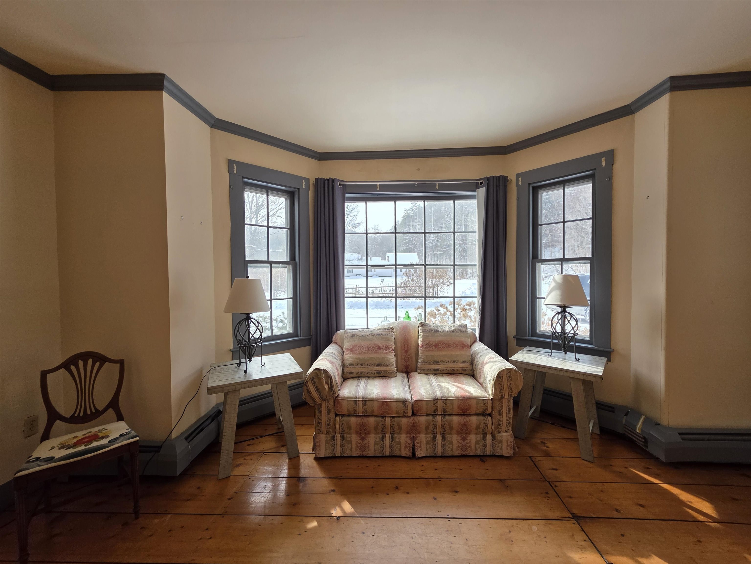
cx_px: 376
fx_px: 282
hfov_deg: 106.2
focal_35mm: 13
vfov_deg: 89.9
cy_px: 282
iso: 100
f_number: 1.9
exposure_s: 1/719
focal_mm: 2.2
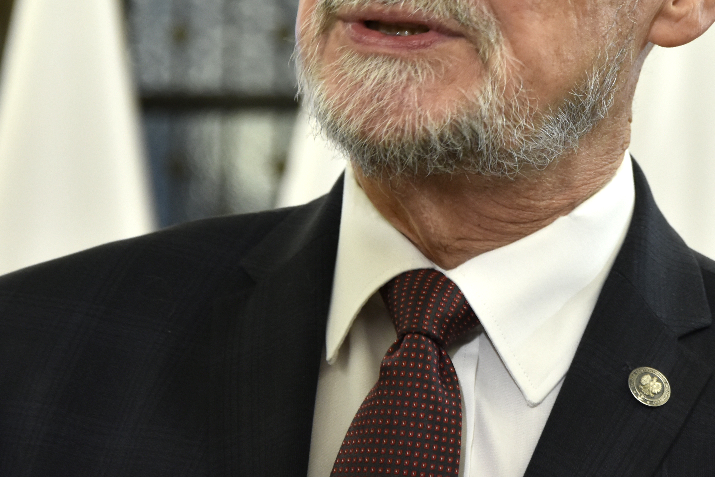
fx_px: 4767
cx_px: 495
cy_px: -32
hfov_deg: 8.6
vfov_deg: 5.7
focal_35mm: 240
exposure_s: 1/60
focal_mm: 75
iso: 900
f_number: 5.3
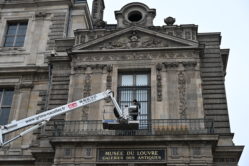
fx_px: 374
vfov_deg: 25.1
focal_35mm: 54
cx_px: 124
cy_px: 83
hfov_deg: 36.9
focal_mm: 54
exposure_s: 1/800
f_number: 5.6
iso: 2500
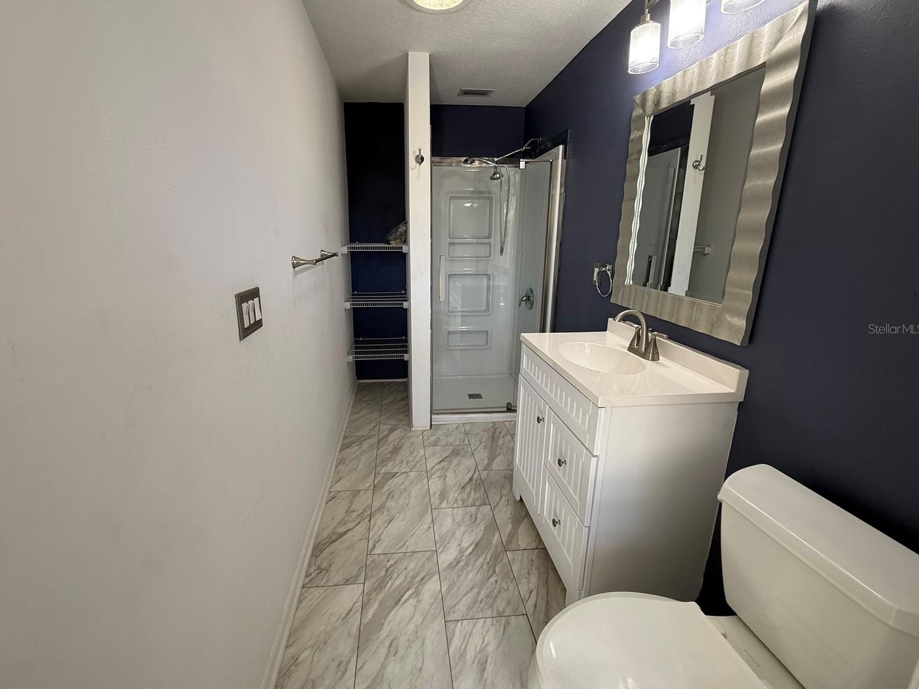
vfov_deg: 81.7
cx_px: 434
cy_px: 329
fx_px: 398
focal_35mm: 15
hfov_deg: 98.1
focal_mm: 2.22
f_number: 2.2
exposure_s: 1/120
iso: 125
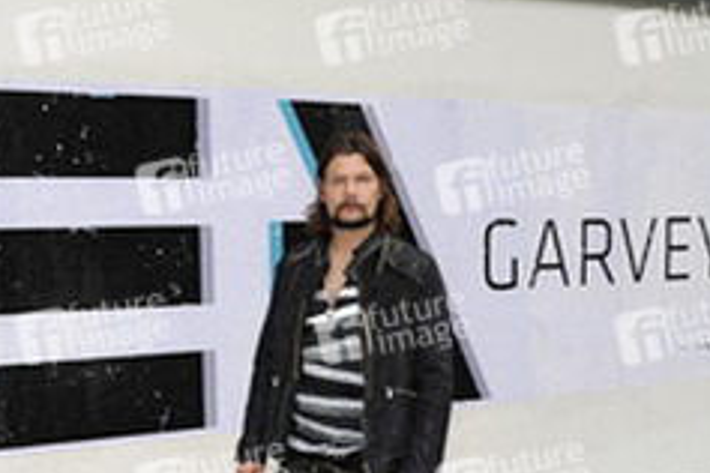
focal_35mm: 59
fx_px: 1164
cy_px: 404
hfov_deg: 32.9
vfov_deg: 22.6
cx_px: 133
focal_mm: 31
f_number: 6.3
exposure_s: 1/200
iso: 400
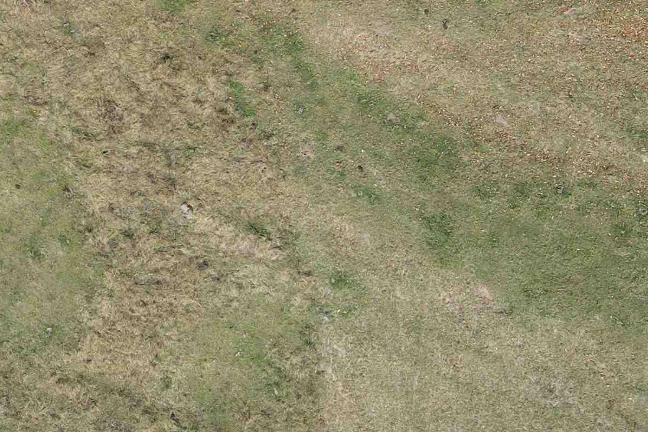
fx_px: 1152
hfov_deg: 30.4
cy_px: -95
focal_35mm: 64
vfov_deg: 19.9
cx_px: 100
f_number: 2.8
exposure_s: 1/240
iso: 100
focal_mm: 4.5
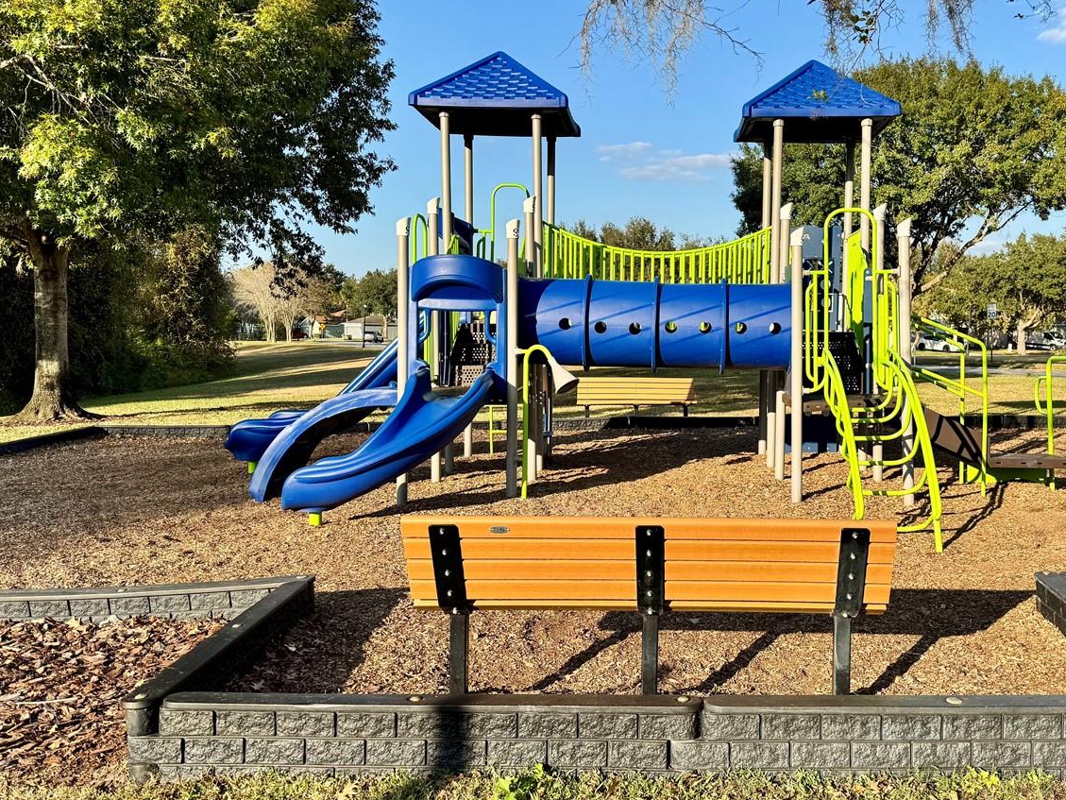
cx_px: 661
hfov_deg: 53.4
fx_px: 1047
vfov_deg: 41.8
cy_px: 382
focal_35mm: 34
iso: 80
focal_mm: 6.76
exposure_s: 1/2604
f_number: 1.78
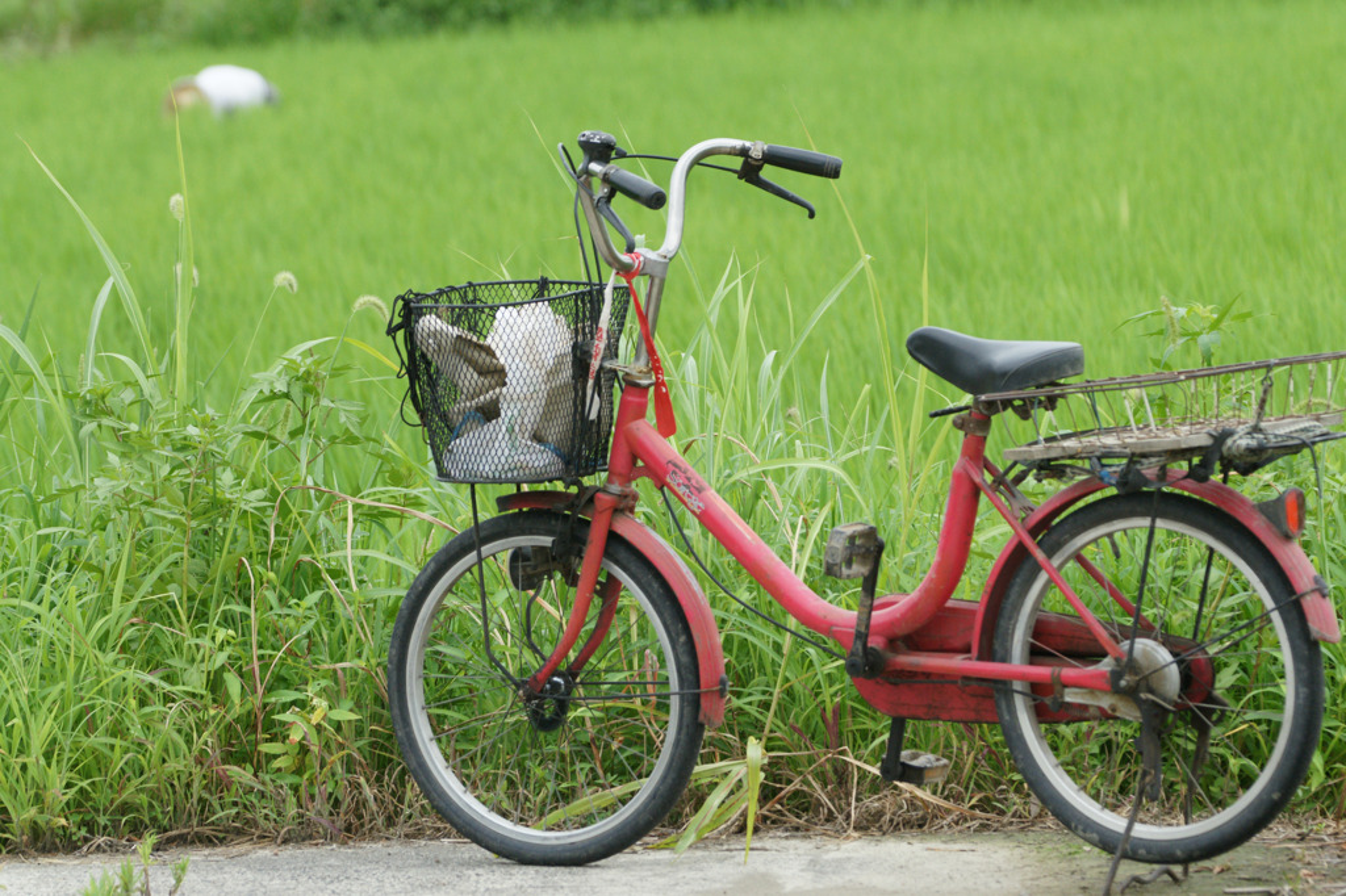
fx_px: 8970
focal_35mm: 240
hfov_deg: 8.6
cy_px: 448
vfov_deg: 5.7
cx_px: 673
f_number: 6.3
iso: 640
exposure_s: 1/320
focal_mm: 160
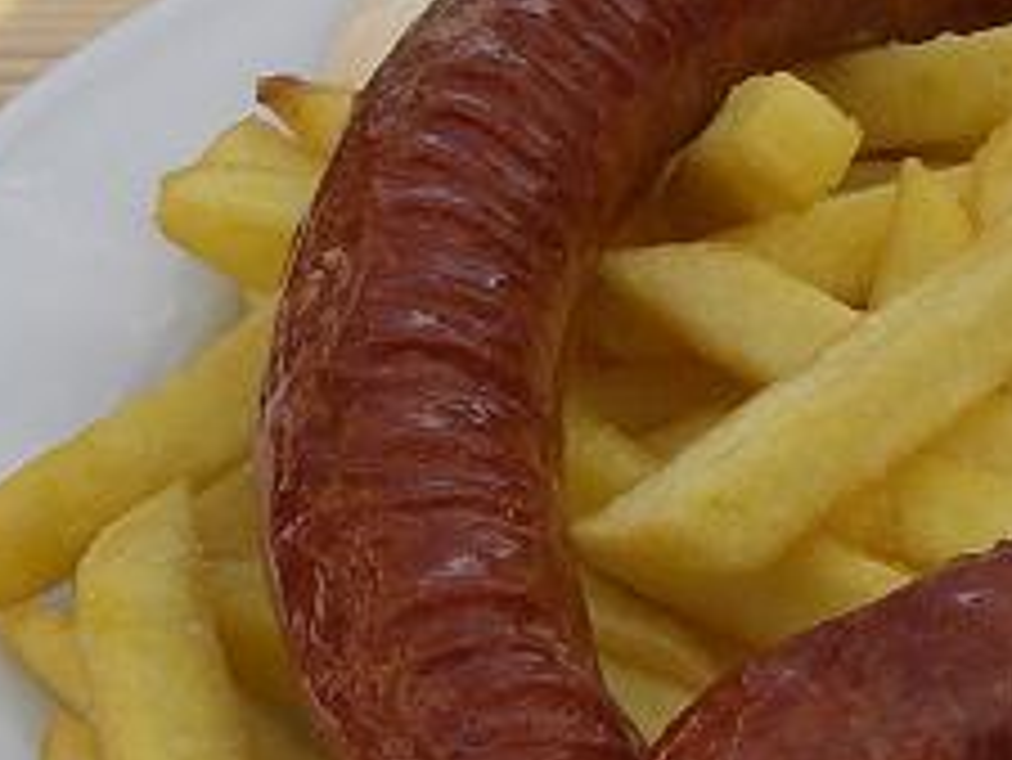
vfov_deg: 11.0
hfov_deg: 14.3
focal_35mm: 135
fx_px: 3949
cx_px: 1102
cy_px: 400
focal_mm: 6.3
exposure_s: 1/400
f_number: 4.4
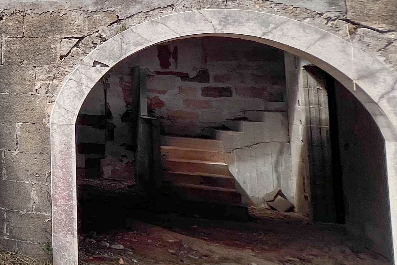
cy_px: 41
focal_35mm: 42
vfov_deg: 30.8
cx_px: -197
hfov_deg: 29.0
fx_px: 463
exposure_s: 1/900
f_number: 1.8
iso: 32
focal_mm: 1.57
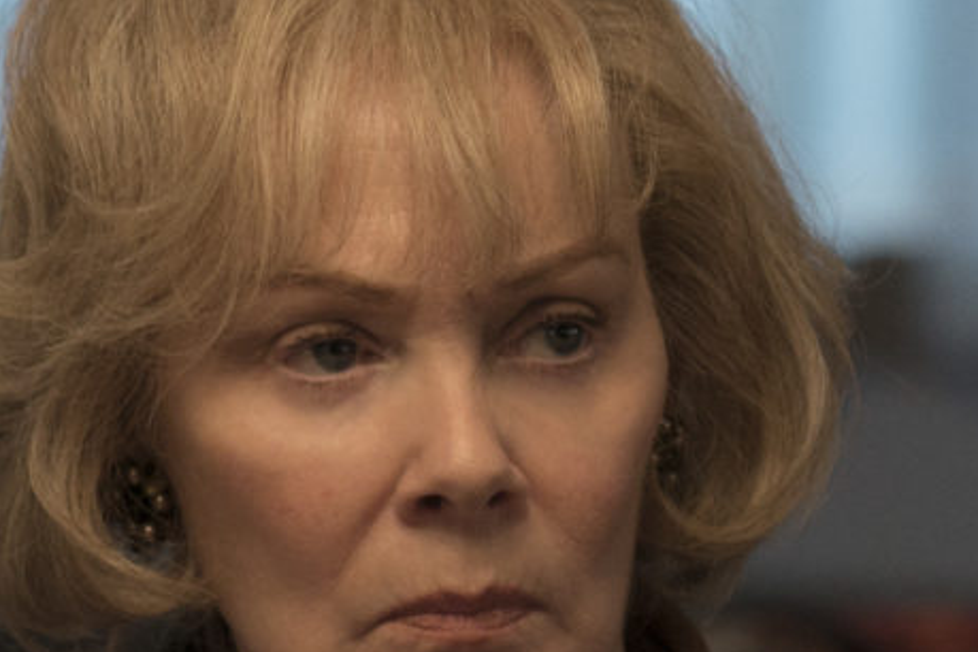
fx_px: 12876
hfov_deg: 4.3
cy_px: 1135
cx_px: 1430
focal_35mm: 474
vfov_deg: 2.9
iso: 1250
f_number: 2.8
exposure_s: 1/125
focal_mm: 85
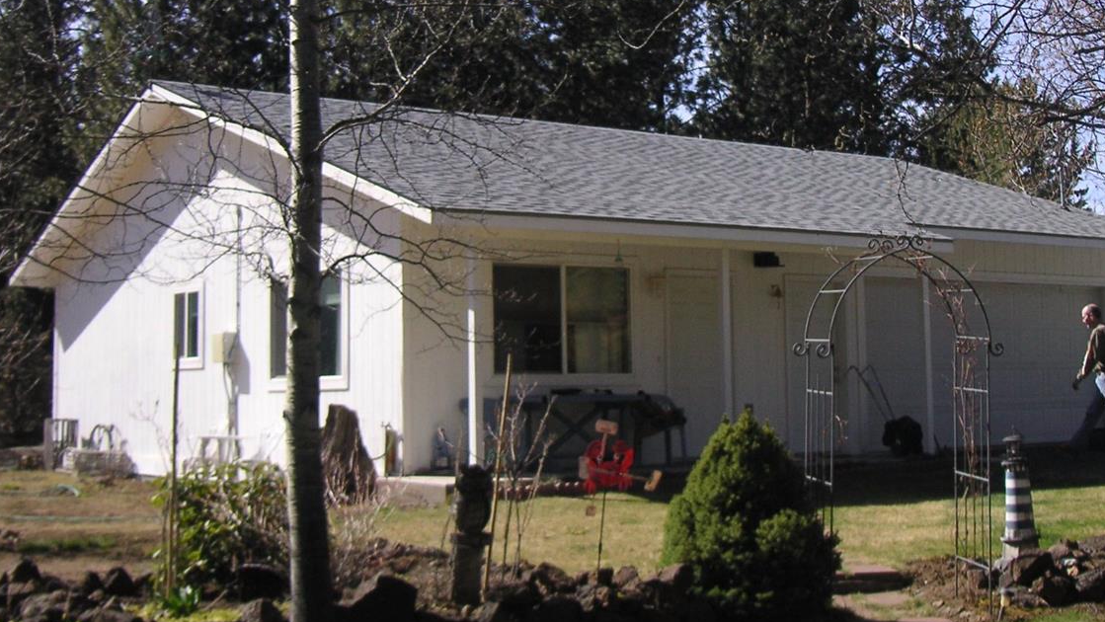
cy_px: 226
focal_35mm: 54
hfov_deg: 38.5
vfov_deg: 22.2
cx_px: 546
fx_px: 1583
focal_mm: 6.1
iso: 50
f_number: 2.8
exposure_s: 1/750
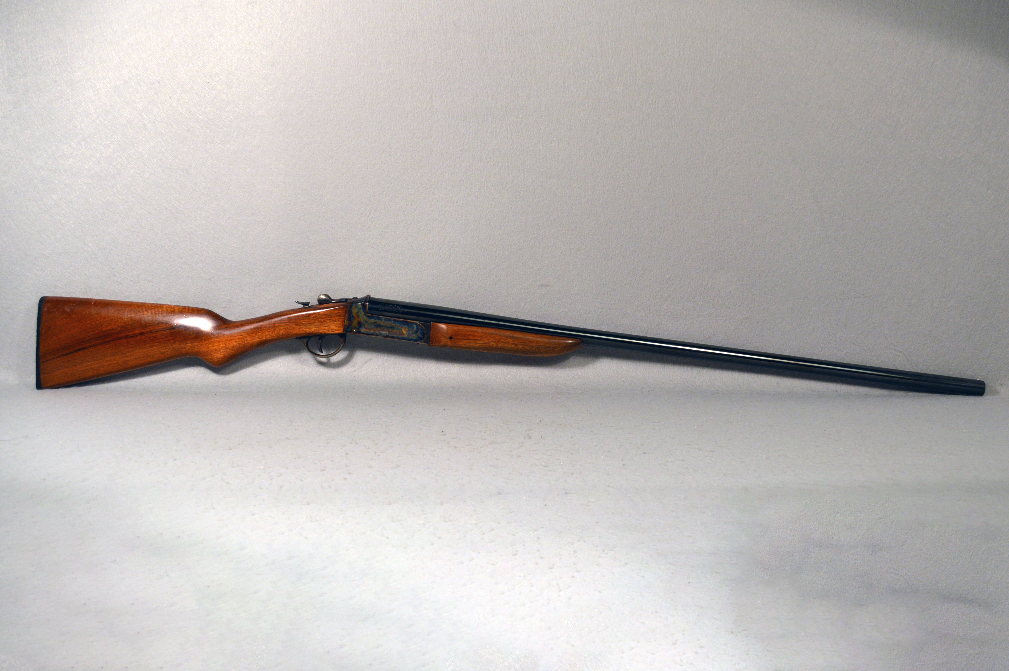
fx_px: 1008
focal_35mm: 36
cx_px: 504
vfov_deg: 36.8
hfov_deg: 53.2
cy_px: 336
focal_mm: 24
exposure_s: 1/125
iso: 400
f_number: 5.6
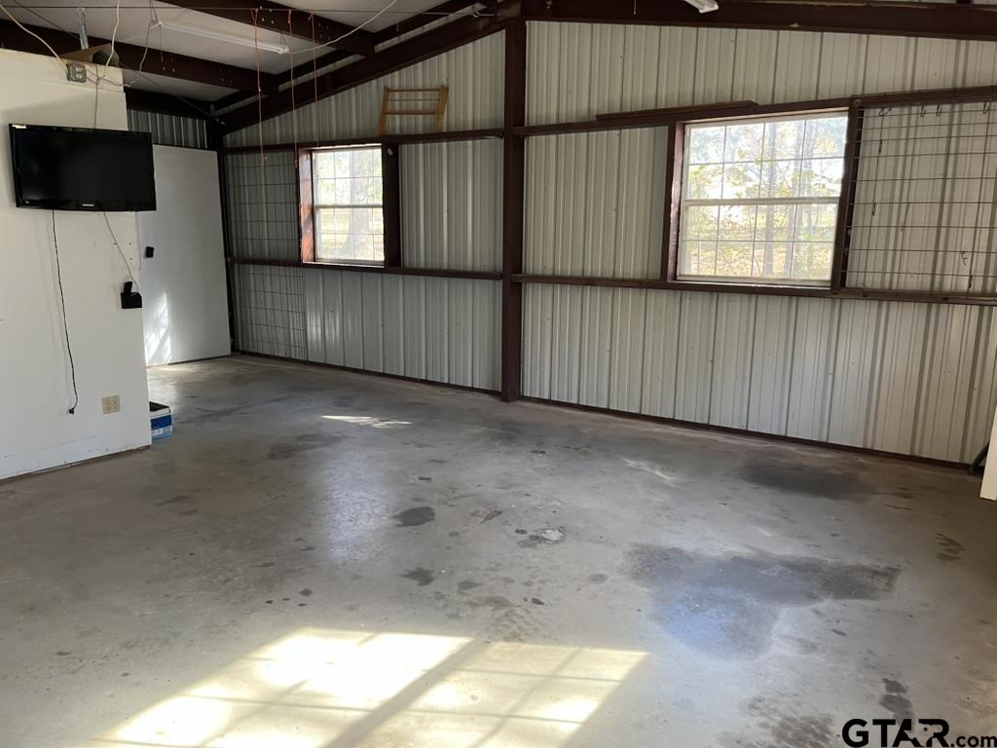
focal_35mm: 26
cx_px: 498
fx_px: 749
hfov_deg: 67.3
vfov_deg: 53.1
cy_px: 374
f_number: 1.6
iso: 160
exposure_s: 1/60
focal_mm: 5.1
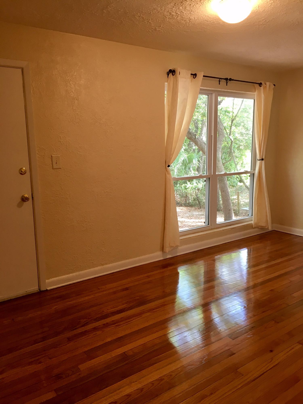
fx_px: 338
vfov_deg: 61.7
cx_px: 152
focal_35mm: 29
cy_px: 202
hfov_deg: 48.2
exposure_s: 1/30
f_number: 2.2
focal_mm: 4.15
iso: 64
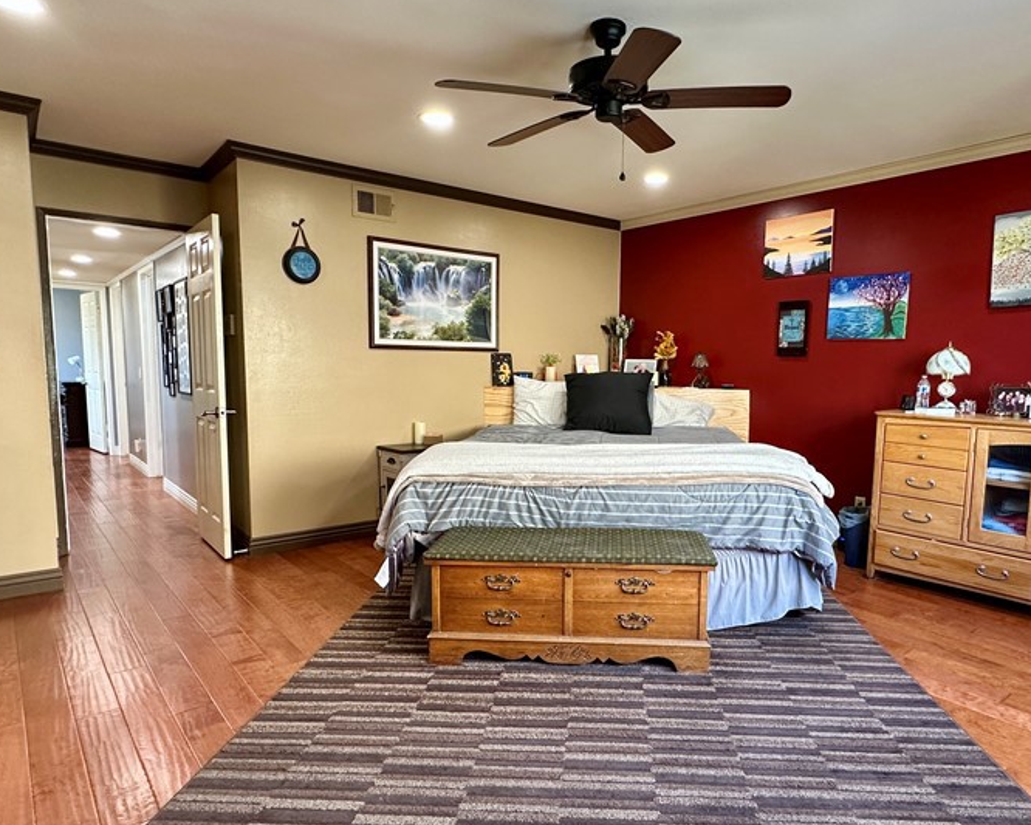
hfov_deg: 77.4
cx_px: 573
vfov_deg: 65.5
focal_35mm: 21
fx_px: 641
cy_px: 437
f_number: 2.2
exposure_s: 1/60
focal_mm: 2.22
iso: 200
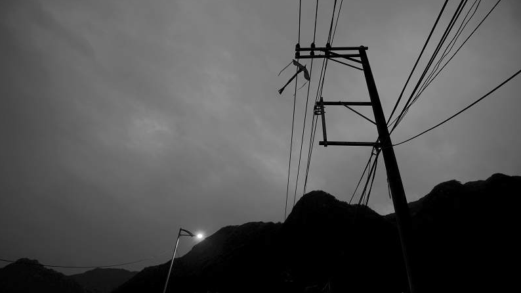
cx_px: 260
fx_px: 262
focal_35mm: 19
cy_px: 173
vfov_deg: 57.9
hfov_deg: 89.6
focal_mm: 18
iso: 280
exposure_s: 1/25
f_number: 4
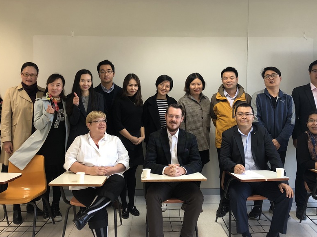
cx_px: 166
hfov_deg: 51.4
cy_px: 95
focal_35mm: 36
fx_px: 330
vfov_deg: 39.5
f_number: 1.8
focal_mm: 3.99
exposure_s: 1/20
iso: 40
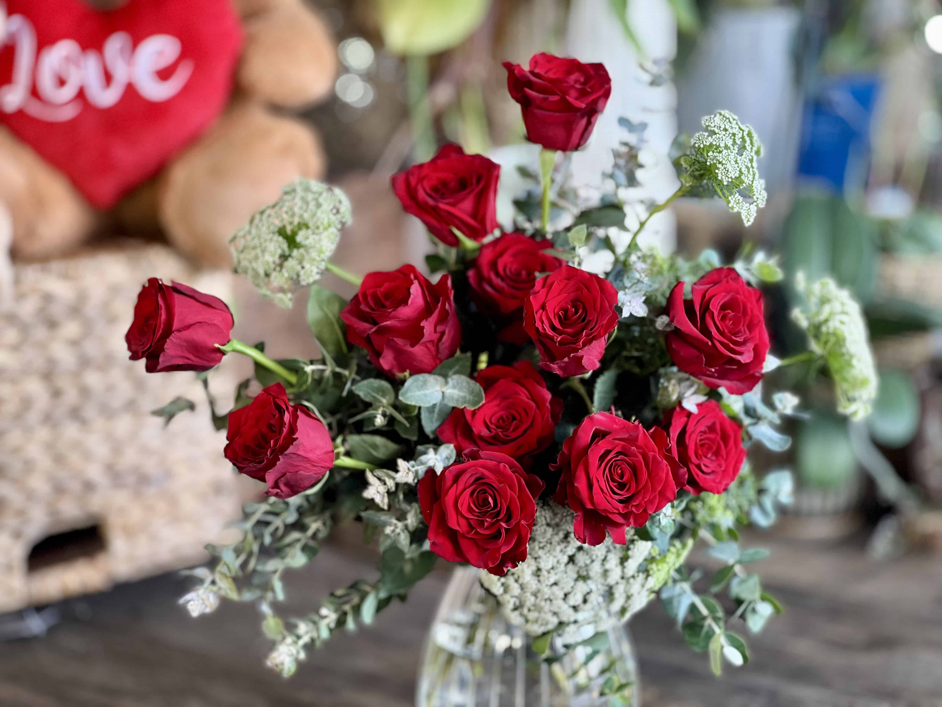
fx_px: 2095
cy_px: 354
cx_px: 471
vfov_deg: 19.1
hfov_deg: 25.3
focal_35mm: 77
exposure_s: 1/33
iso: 160
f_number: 2.8
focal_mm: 9
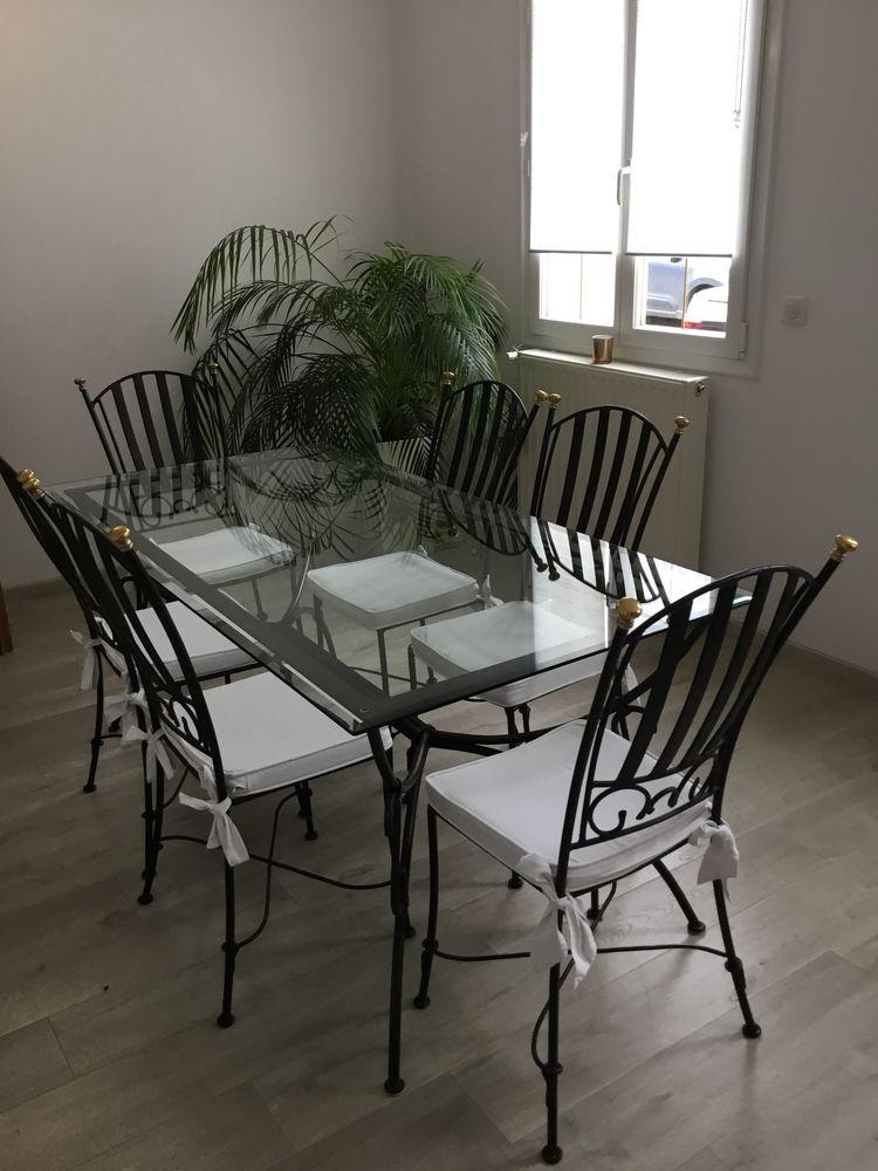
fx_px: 1048
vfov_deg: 58.4
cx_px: 439
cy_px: 586
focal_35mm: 31
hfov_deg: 45.4
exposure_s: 1/33
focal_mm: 3.3
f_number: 2.4
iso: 40
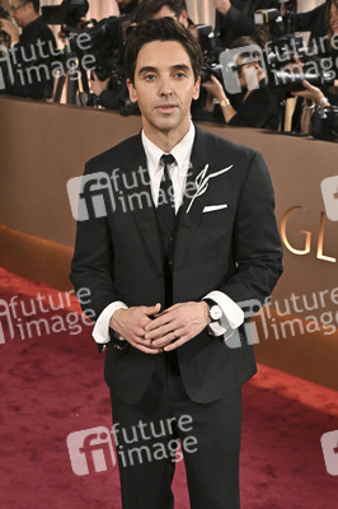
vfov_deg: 45.5
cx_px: 169
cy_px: 254
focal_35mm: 43
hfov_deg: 31.1
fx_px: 607
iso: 2500
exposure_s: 1/320
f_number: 5.6
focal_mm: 43
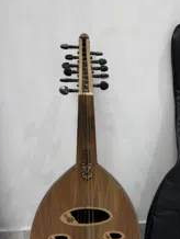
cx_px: 130
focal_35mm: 44
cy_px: 172
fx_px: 304
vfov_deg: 41.9
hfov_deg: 32.5
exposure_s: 1/100
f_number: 1.78
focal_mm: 6.76
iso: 160
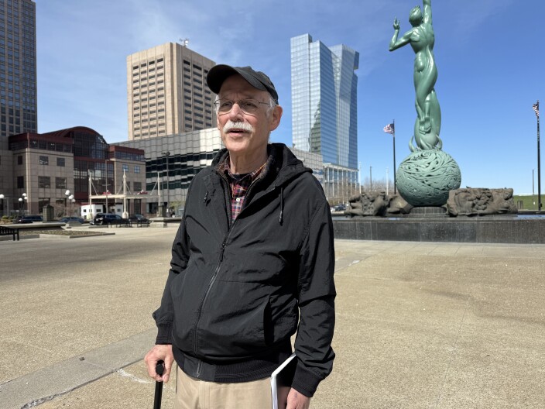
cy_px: 204
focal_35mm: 24
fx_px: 378
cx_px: 272
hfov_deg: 71.6
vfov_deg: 56.8
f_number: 1.78
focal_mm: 6.76
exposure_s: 1/4608
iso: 80
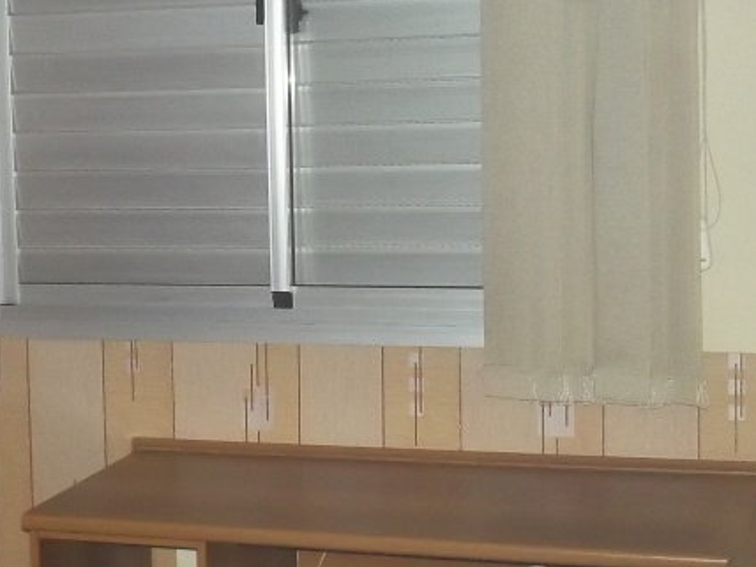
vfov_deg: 16.2
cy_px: 265
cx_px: 159
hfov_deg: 21.3
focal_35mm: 91
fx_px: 1987
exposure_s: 1/60
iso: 360
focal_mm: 6.3
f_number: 4.5
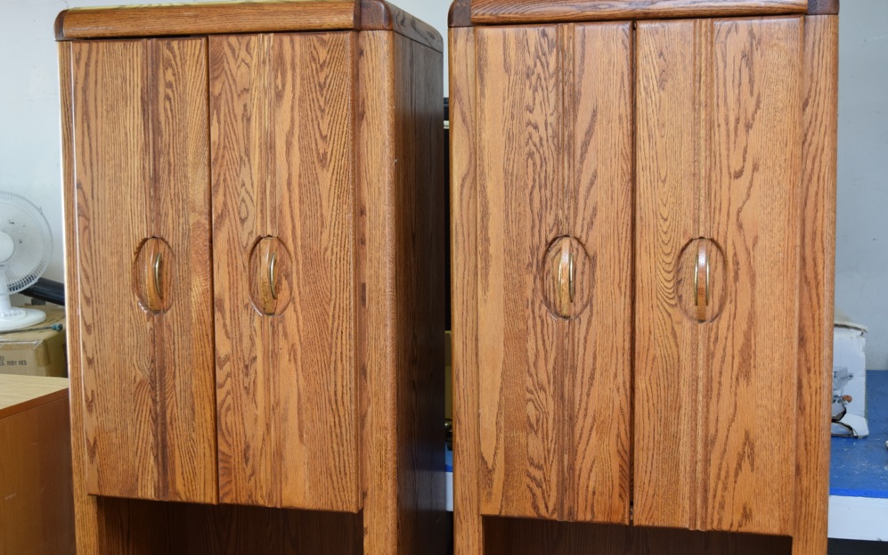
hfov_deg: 43.5
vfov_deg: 28.0
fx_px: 1113
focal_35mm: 46
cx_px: 444
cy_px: 268
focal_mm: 30
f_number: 5
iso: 800
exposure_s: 1/100
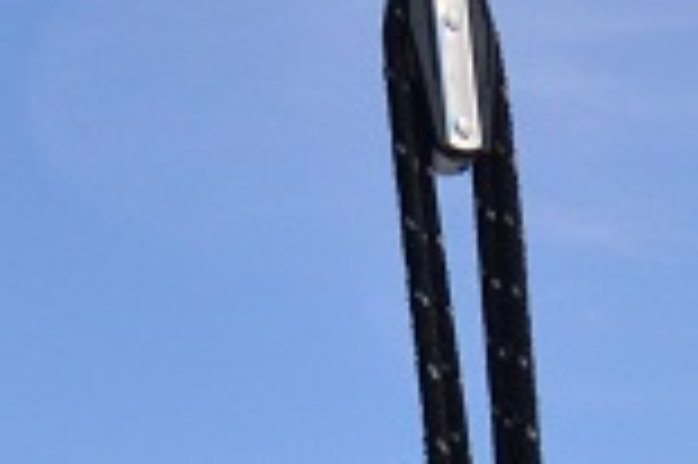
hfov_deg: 15.2
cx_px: 372
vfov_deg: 8.8
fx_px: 2615
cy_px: 1241
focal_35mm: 135
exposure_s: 1/8000
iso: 900
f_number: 5
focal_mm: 14
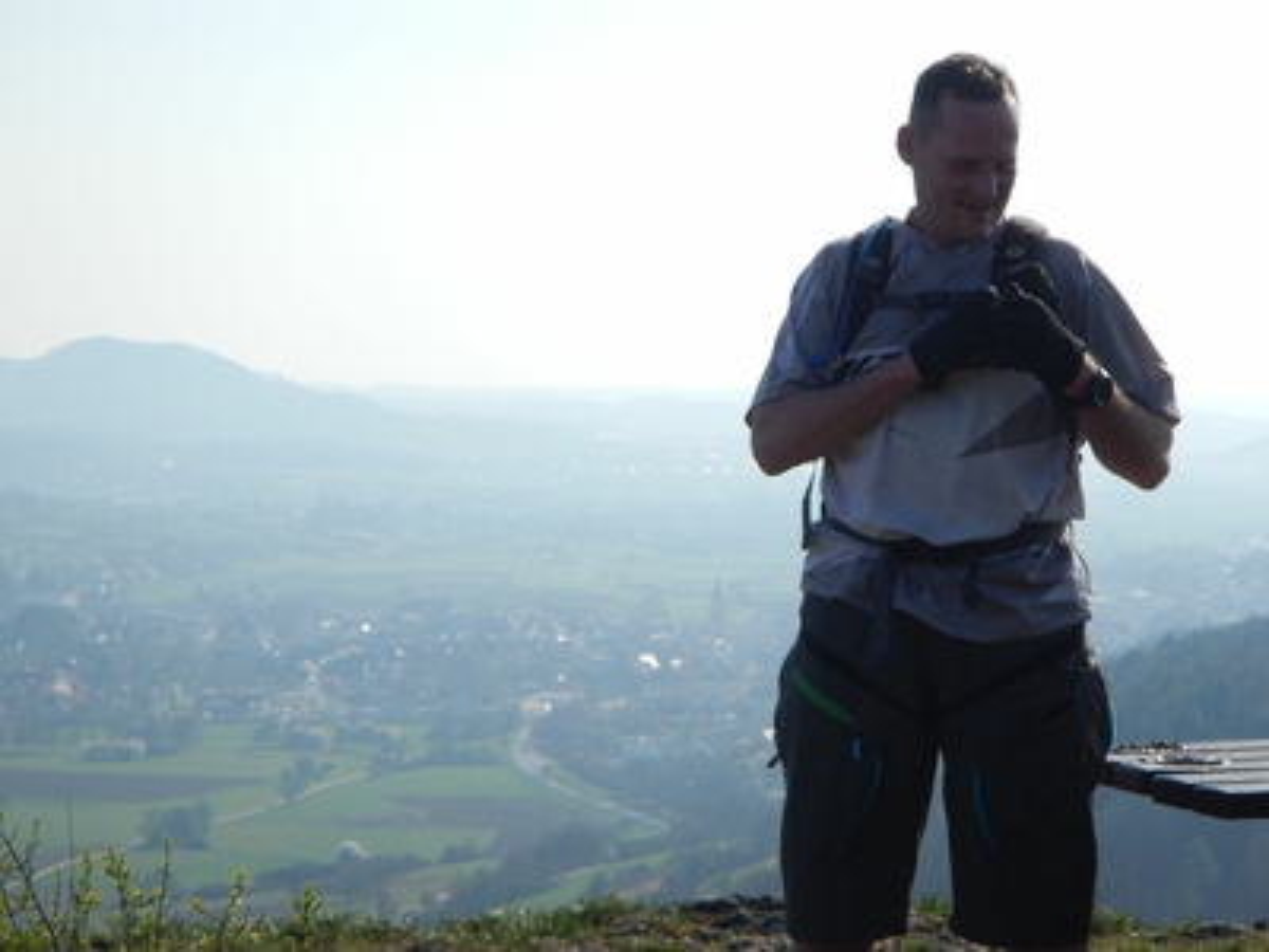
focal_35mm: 140
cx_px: 634
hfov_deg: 14.1
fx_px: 5132
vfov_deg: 10.6
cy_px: 476
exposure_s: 1/800
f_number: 4.8
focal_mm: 25
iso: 125
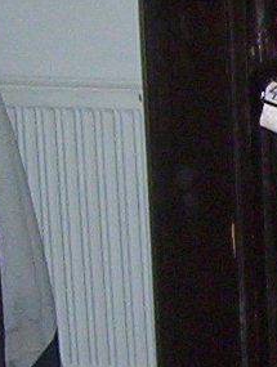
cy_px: 225
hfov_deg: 5.7
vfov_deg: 8.0
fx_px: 2615
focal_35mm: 246
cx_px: 760
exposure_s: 1/60
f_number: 2.73
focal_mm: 5.77
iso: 140
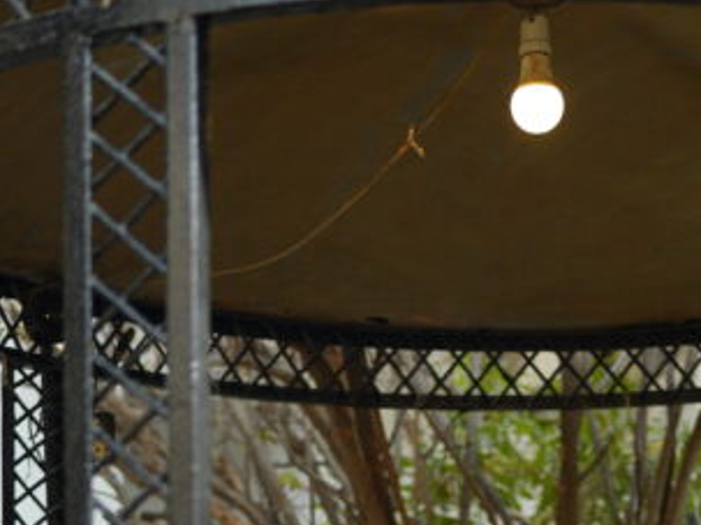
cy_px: 985
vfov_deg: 13.1
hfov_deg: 19.6
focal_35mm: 100
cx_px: 490
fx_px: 2024
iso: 160
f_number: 1.6
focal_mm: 35
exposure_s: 1/1250
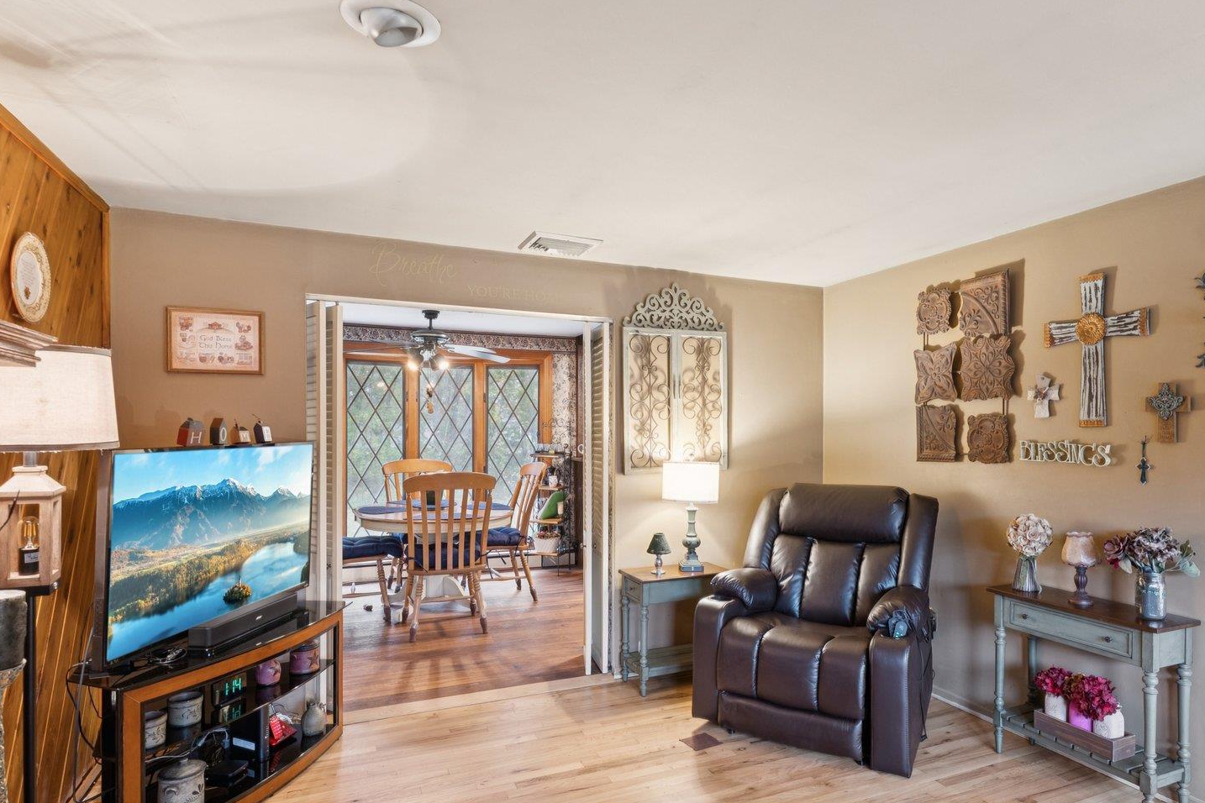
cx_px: 677
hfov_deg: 83.6
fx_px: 669
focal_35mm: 20
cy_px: 436
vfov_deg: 61.8
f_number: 6.3
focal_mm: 14
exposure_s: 1/2
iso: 640
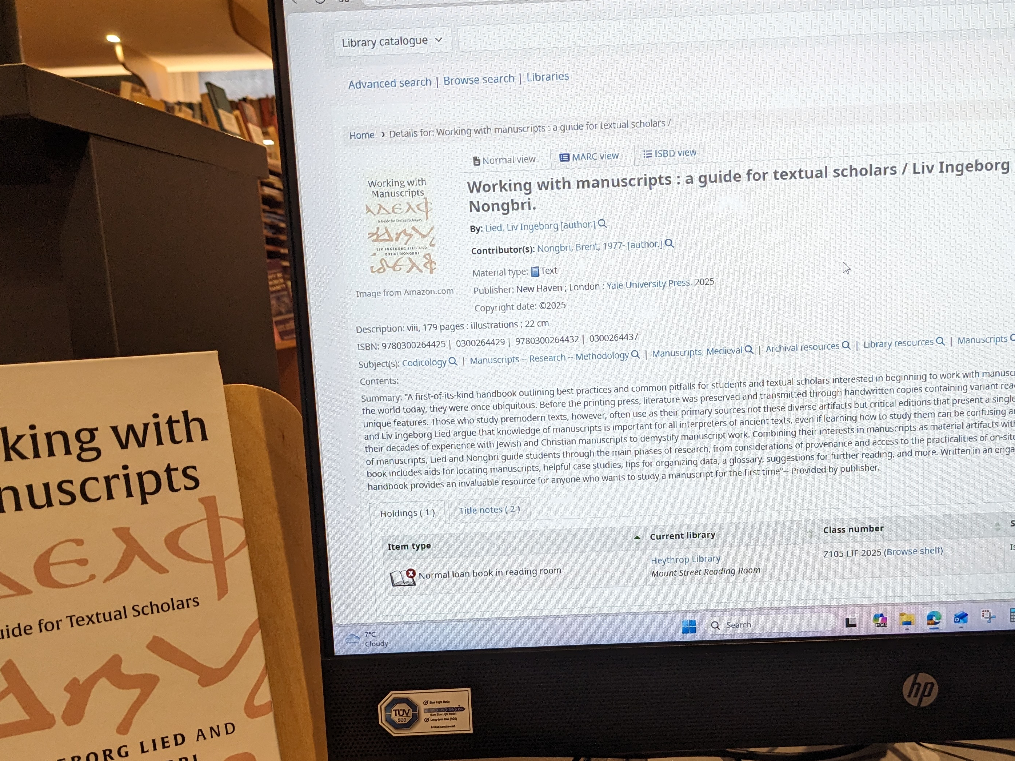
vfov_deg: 36.5
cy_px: 489
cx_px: 608
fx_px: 1144
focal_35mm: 39
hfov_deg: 47.6
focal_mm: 4.38
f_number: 1.73
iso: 156
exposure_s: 1/99.9
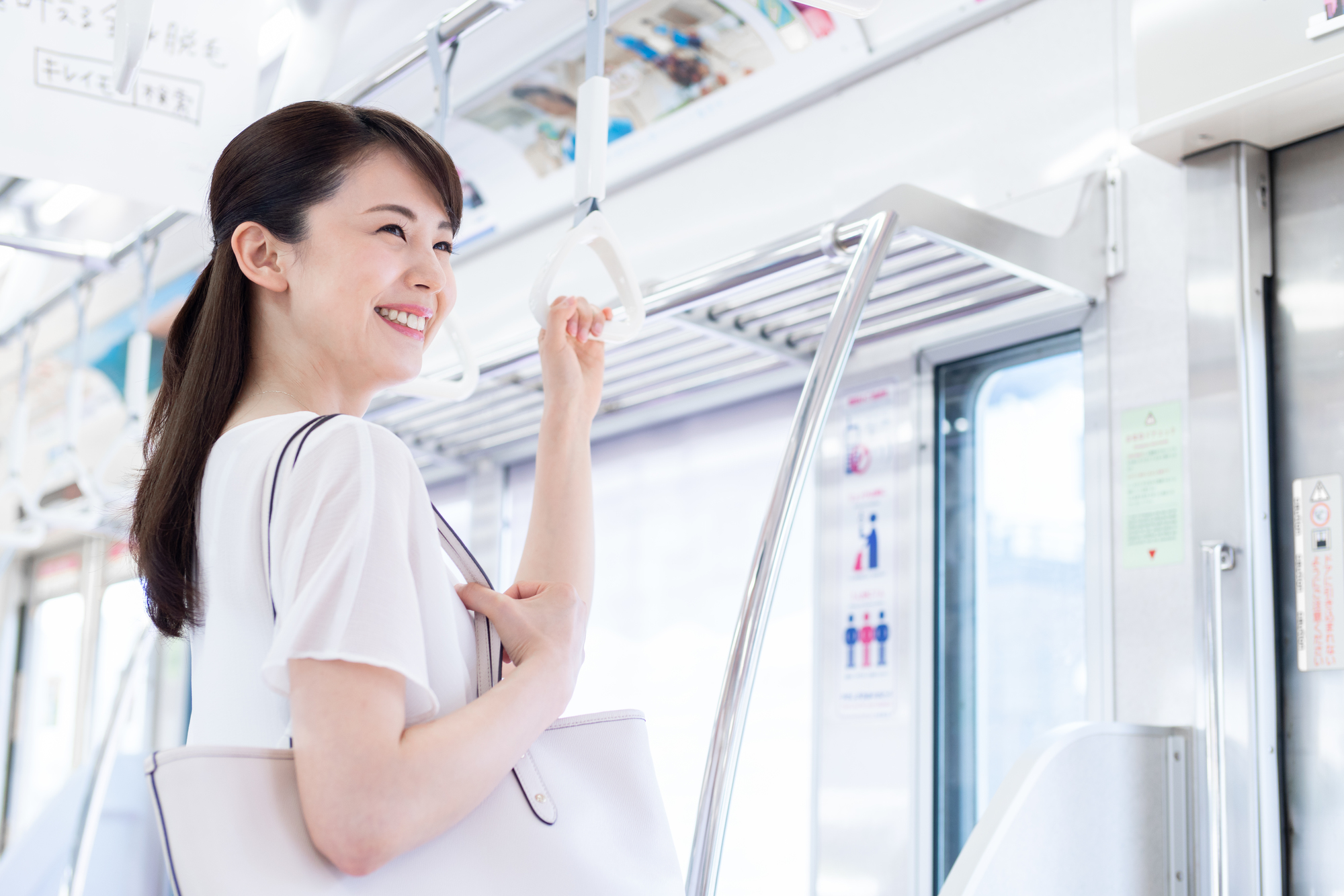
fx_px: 1867
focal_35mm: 50
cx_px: 672
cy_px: 448
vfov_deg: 27.0
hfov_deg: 39.6
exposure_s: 1/200
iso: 640
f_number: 3.5
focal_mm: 50
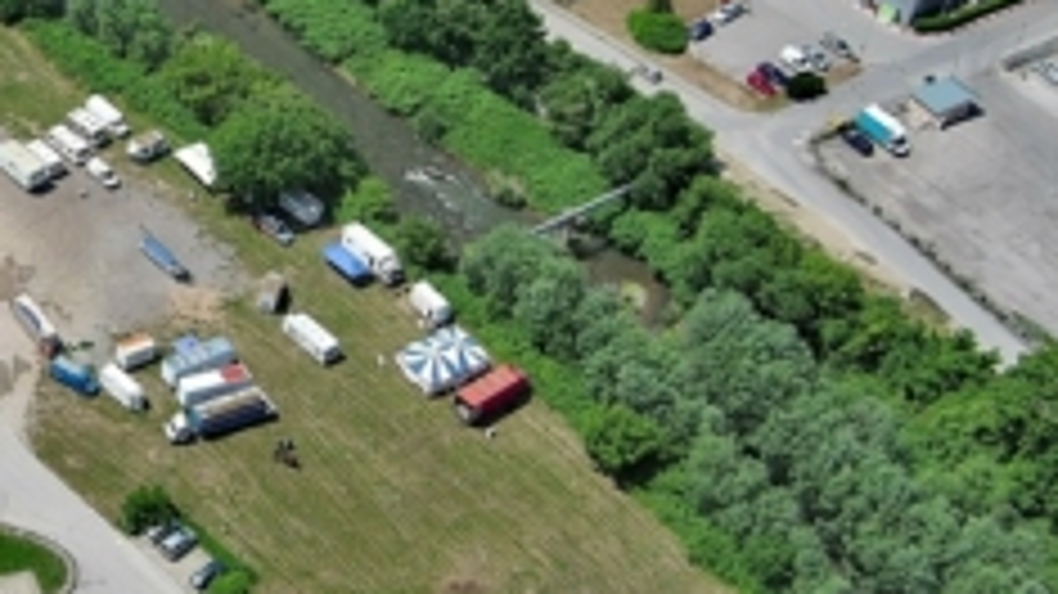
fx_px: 2524
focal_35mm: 90
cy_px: 40
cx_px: -171
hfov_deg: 22.1
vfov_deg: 13.3
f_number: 2.8
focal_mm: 10.57
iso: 101
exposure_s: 1/1908
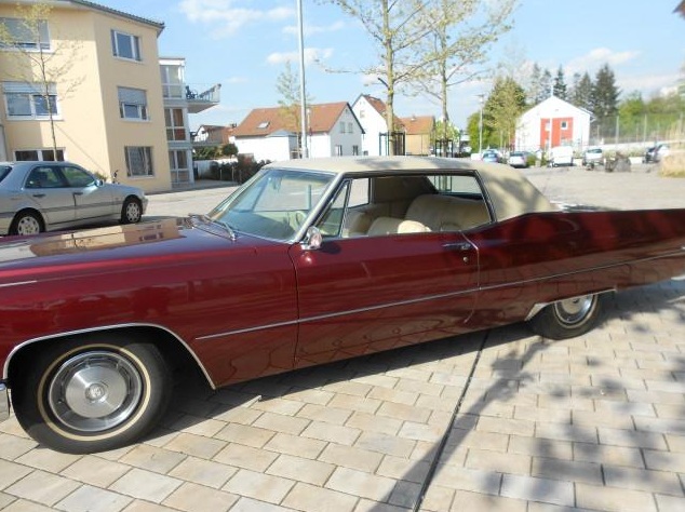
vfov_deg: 40.6
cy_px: 256
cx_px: 342
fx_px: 692
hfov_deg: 52.7
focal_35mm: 35
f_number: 2.4
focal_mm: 4.28
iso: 100
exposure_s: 1/120
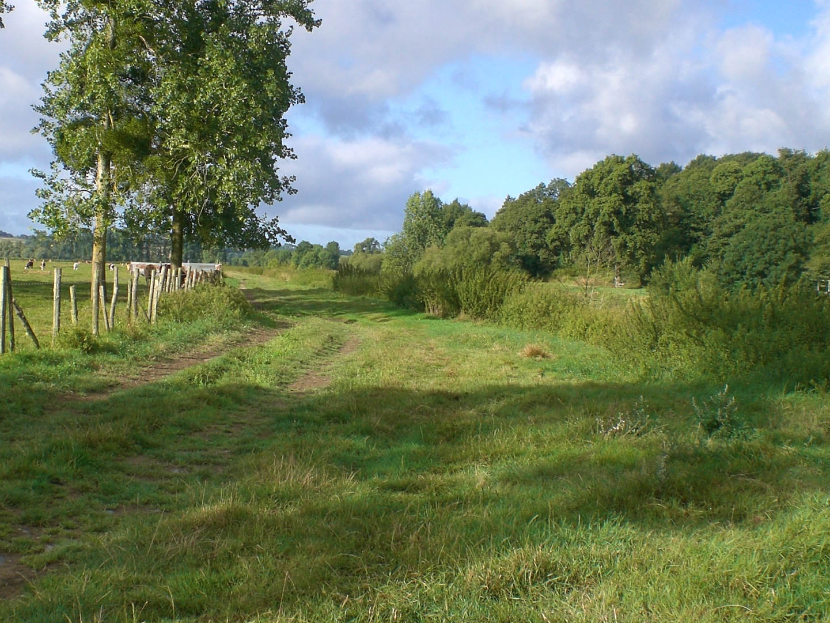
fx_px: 1295
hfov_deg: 35.3
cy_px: 299
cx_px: 308
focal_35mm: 54
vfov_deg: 27.0
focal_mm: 6.3
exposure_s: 1/250
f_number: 4.4
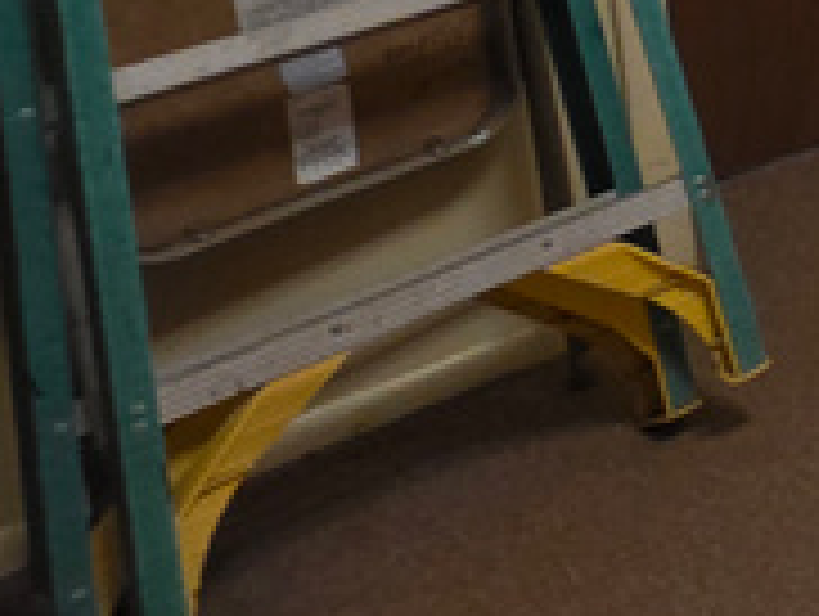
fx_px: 1729
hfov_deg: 15.0
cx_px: 1980
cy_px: -513
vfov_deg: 16.6
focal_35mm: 73
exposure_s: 1/60
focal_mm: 2.2
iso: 640
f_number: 1.9
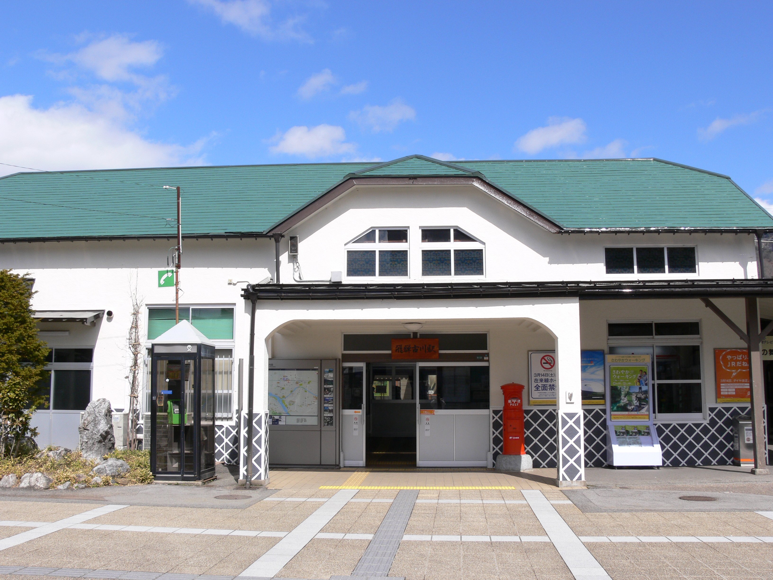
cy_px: 290
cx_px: 386
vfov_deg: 40.7
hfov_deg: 52.6
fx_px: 782
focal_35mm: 35
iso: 80
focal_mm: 7.4
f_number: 5.6
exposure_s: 1/320
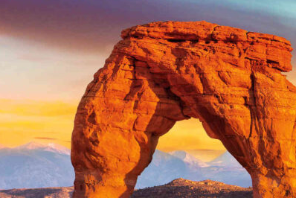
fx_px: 1481
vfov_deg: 7.6
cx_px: 273
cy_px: 232
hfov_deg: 11.3
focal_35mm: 180
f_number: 13
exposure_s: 1/15
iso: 100
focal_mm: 70
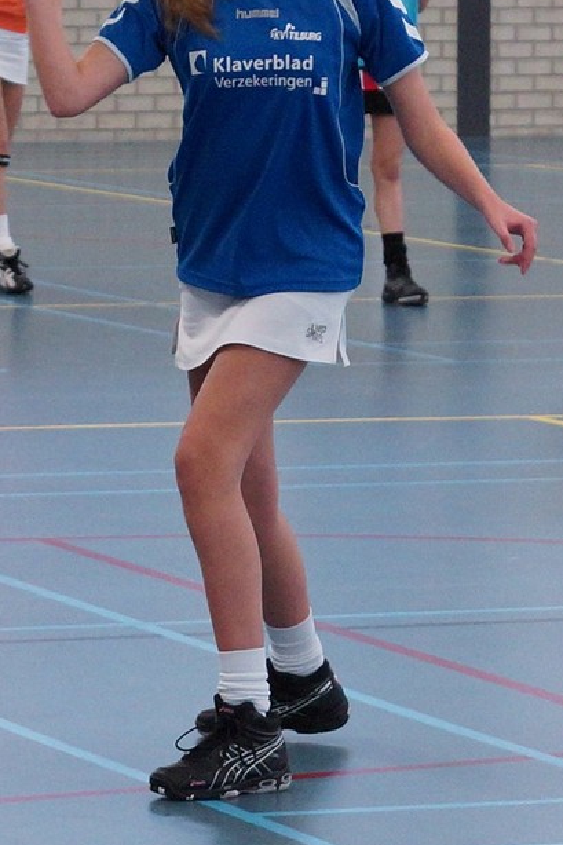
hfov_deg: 11.0
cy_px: 150
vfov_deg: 16.3
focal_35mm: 125
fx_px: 2934
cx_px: 326
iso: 1250
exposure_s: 1/250
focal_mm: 50
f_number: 3.2
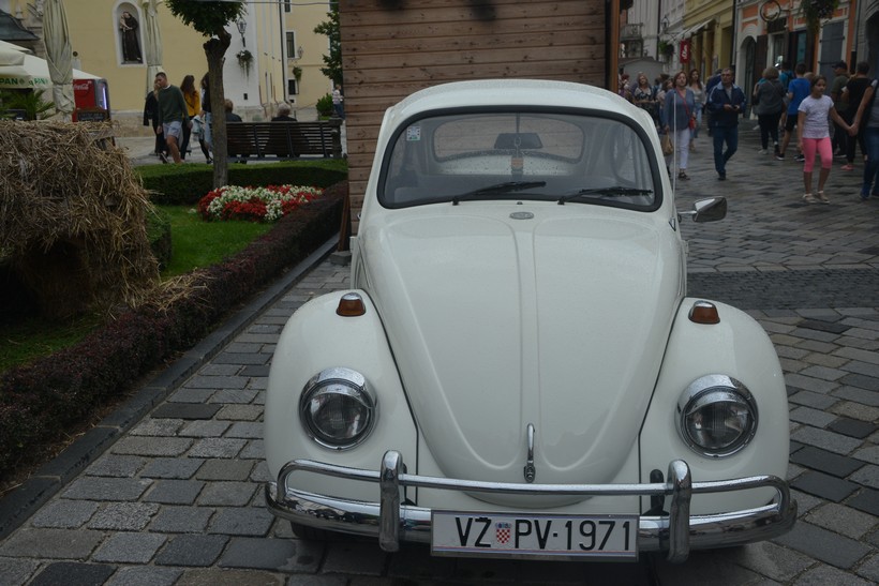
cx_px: 440
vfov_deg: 37.9
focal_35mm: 35
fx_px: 855
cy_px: 293
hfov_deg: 54.4
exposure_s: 1/200
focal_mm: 35
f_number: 7.1
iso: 640
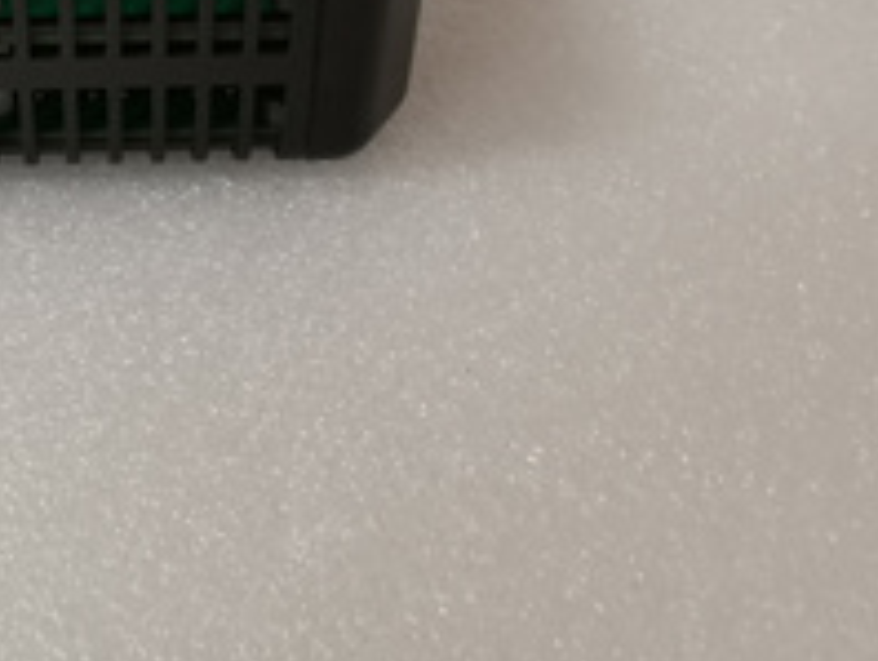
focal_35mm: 53
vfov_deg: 26.3
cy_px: 20
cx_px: 40
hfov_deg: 33.6
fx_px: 1346
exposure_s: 1/36
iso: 200
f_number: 2.2
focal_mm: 3.95
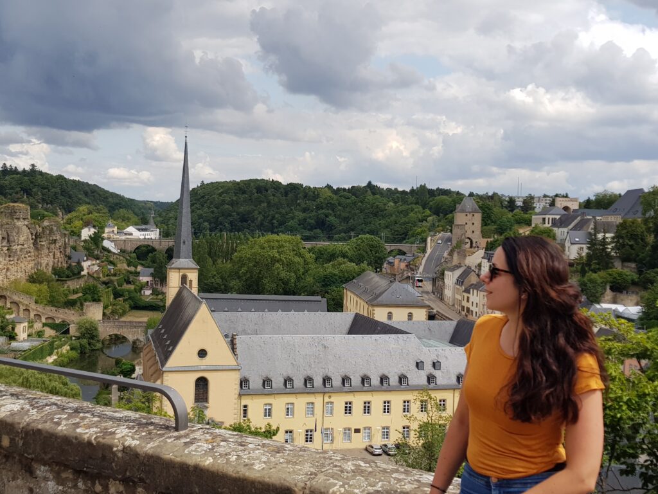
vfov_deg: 53.1
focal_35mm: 26
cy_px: 247
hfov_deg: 67.3
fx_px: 494
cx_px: 329
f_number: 1.7
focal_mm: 4.2
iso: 40
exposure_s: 1/2200
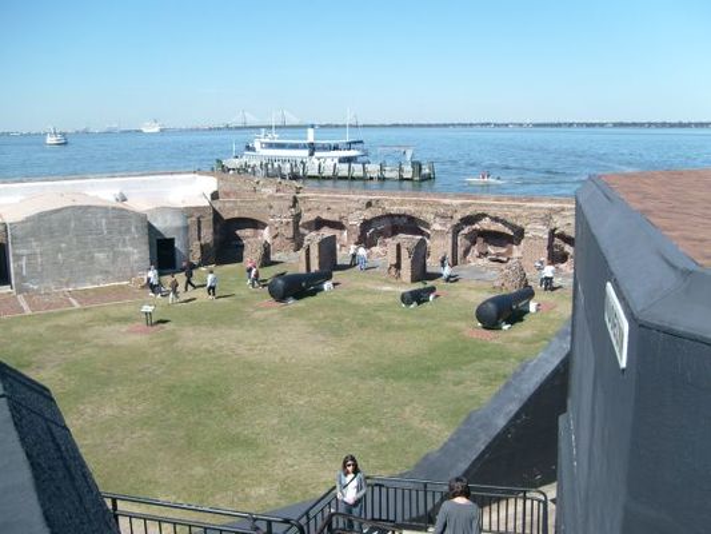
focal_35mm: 35
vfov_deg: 40.7
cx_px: 356
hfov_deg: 52.6
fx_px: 719
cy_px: 267
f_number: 7.1
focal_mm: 5.8
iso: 80
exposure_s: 1/250
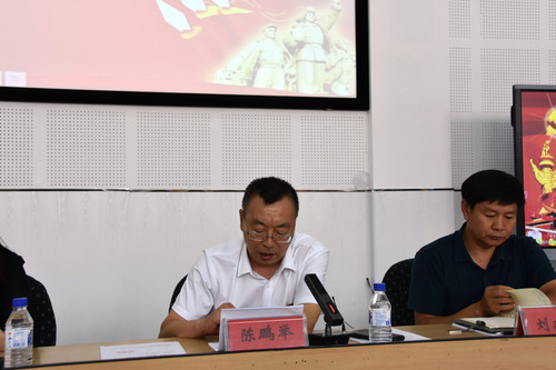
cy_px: 185
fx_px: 718
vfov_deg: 28.9
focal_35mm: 46
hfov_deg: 42.3
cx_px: 278
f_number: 5.6
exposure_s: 1/125
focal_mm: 31
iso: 800
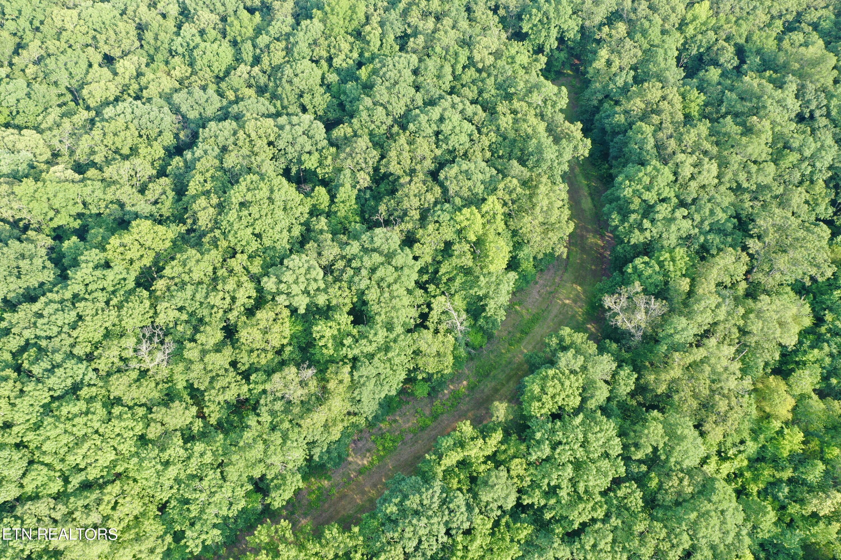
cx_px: 420
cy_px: 280
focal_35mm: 28
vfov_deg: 46.4
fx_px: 654
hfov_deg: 65.5
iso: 100
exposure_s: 1/100
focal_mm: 10.26
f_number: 4.5
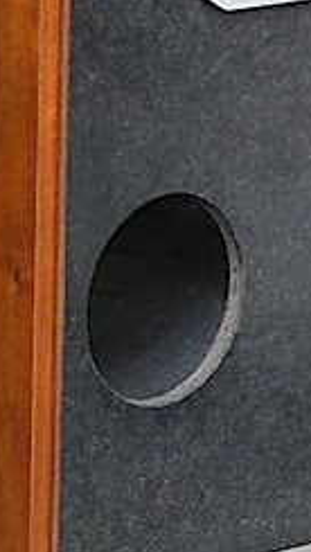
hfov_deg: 4.6
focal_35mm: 260
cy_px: 29
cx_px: -358
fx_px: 3808
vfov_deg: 8.3
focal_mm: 10.9
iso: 200
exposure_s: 1/3.2
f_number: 4.3
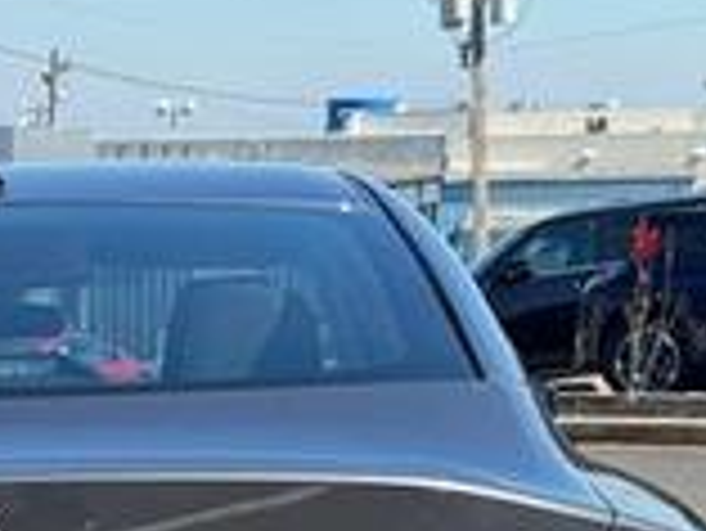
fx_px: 3143
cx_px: -76
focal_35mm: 154
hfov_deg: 12.6
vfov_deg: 9.4
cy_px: 778
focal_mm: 6.76
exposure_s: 1/1681
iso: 64
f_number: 1.78
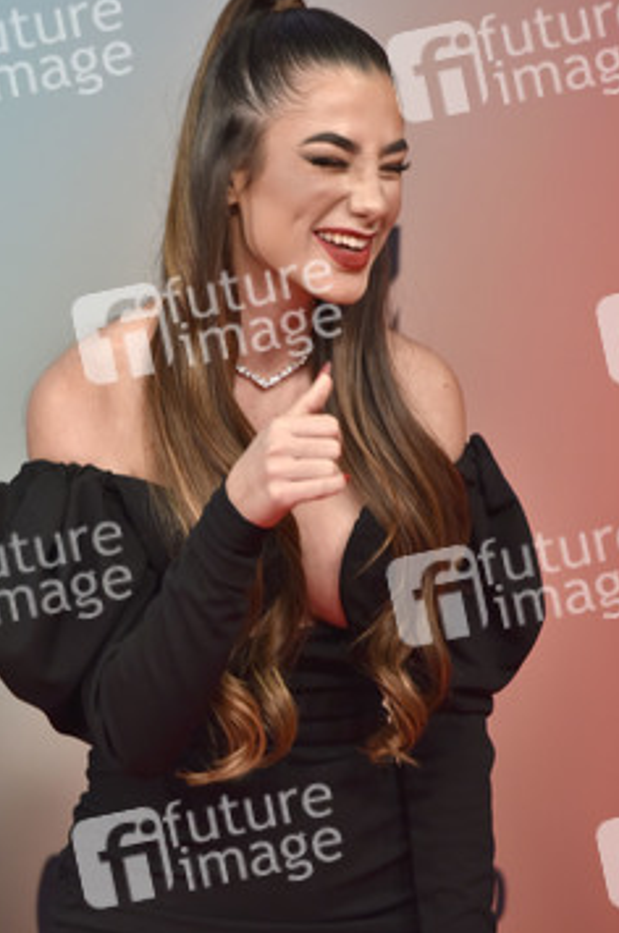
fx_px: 5825
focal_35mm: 225
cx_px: 283
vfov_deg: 9.2
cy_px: 453
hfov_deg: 6.1
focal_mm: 200
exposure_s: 1/250
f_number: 5.6
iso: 2000
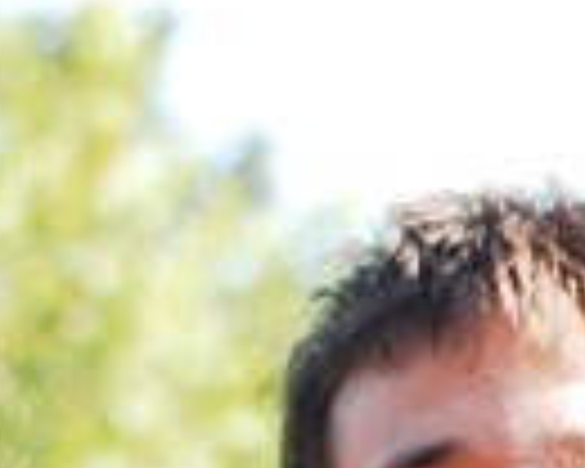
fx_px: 8380
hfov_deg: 4.0
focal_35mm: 484
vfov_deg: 3.2
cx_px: 1188
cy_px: 891
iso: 400
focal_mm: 70
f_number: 5
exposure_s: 1/400
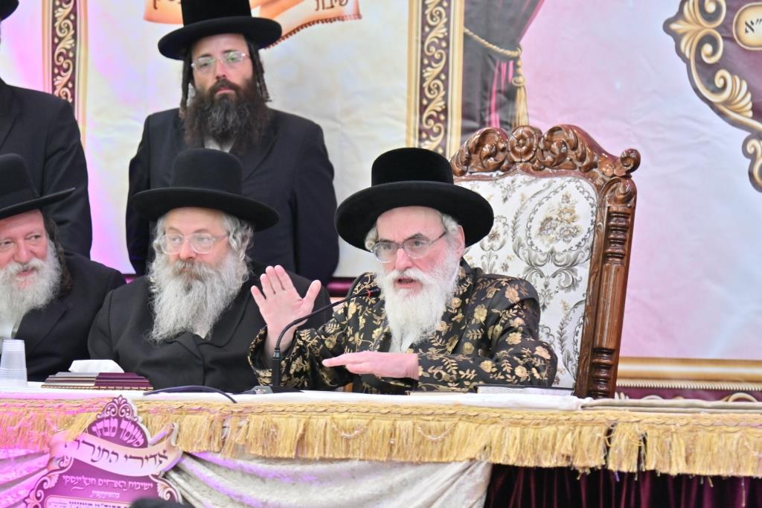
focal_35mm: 180
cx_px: 381
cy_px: 254
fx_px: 3809
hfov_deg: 11.4
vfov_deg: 7.6
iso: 400
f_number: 4
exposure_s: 1/160
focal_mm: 120
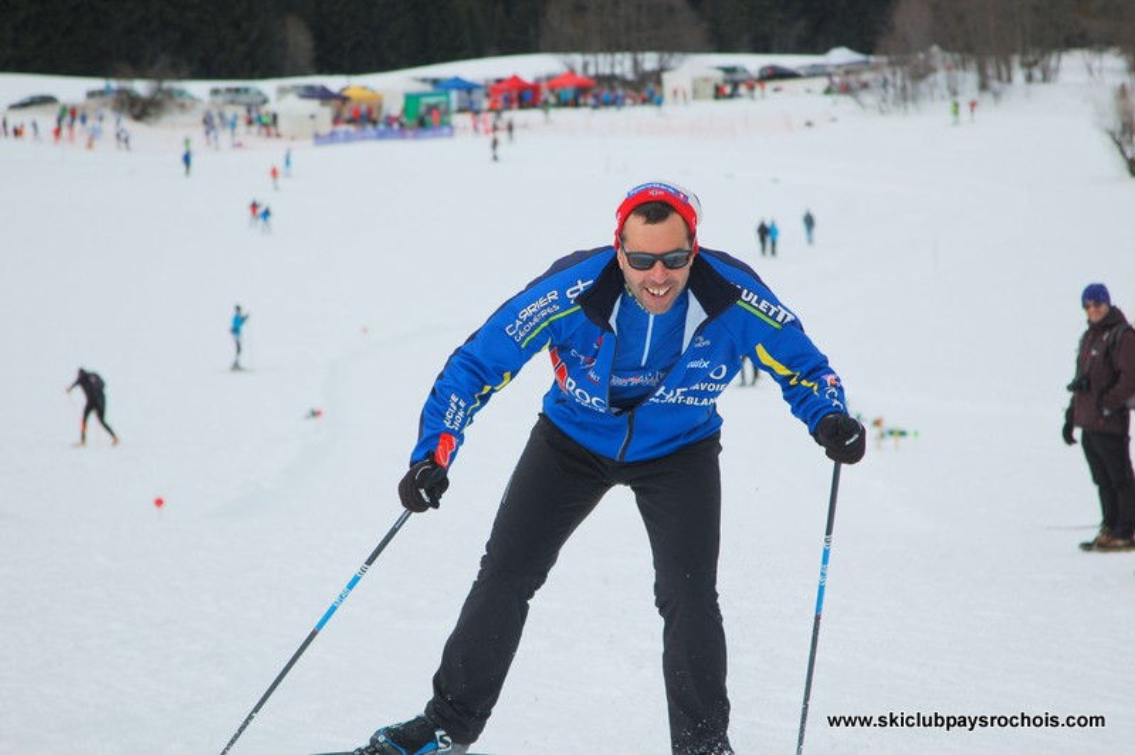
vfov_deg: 10.7
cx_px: 568
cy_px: 378
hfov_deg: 16.1
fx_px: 4016
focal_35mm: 128
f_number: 4.5
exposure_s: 1/1000
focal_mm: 85
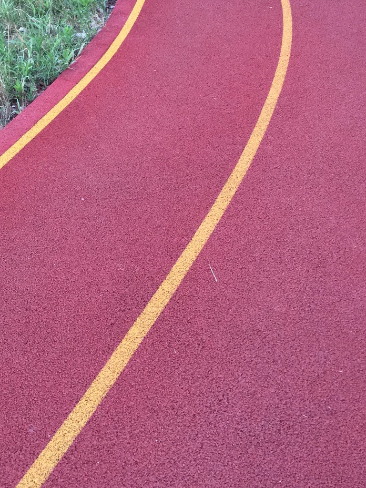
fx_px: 705
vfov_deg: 37.5
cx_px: 77
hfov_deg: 28.5
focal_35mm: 50
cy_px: 143
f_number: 2.2
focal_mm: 4.15
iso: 50
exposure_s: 1/33
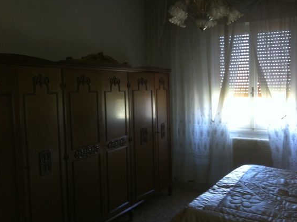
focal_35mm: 40
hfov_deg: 46.8
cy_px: 106
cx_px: 163
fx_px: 343
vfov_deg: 35.9
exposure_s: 1/15
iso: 80
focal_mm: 3.85
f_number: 2.8
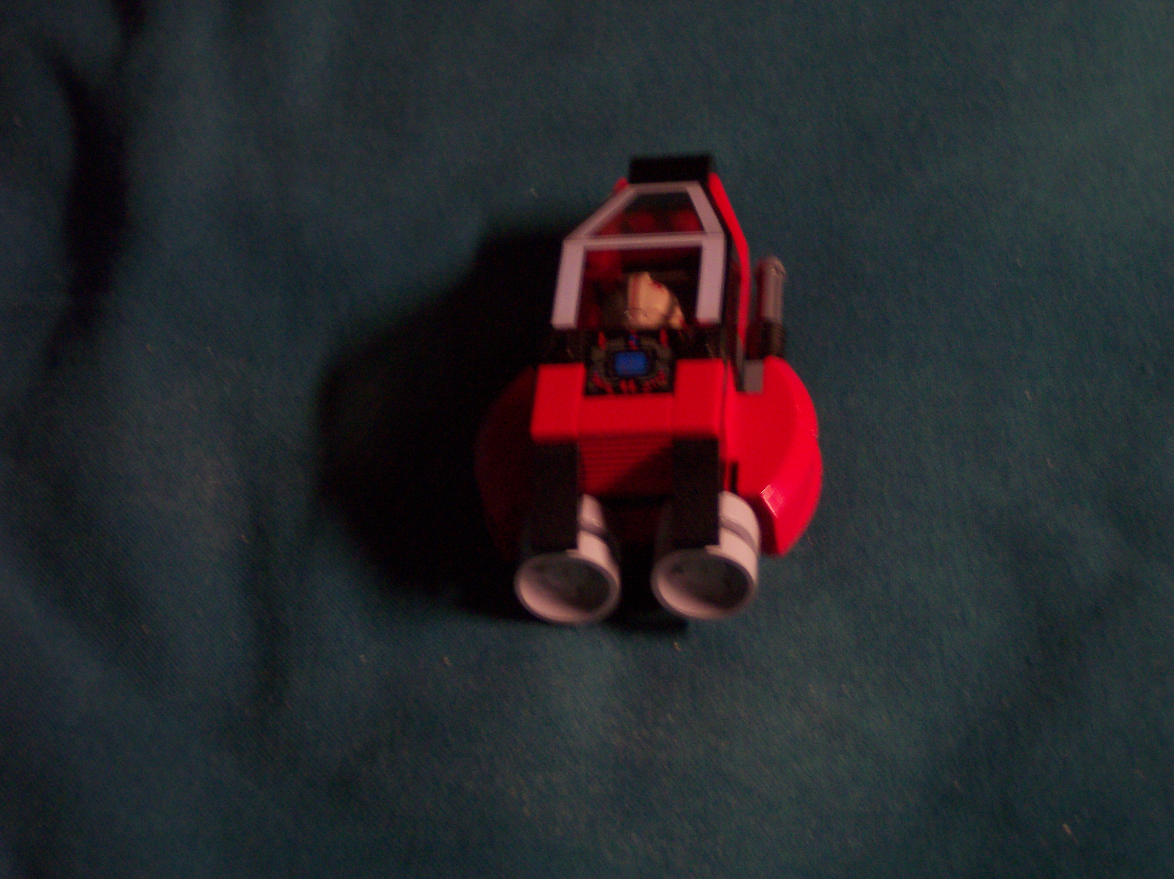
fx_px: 3017
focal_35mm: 89
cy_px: 440
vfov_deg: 16.6
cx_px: 587
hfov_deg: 22.0
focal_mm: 18.7
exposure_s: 1/8
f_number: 4.1
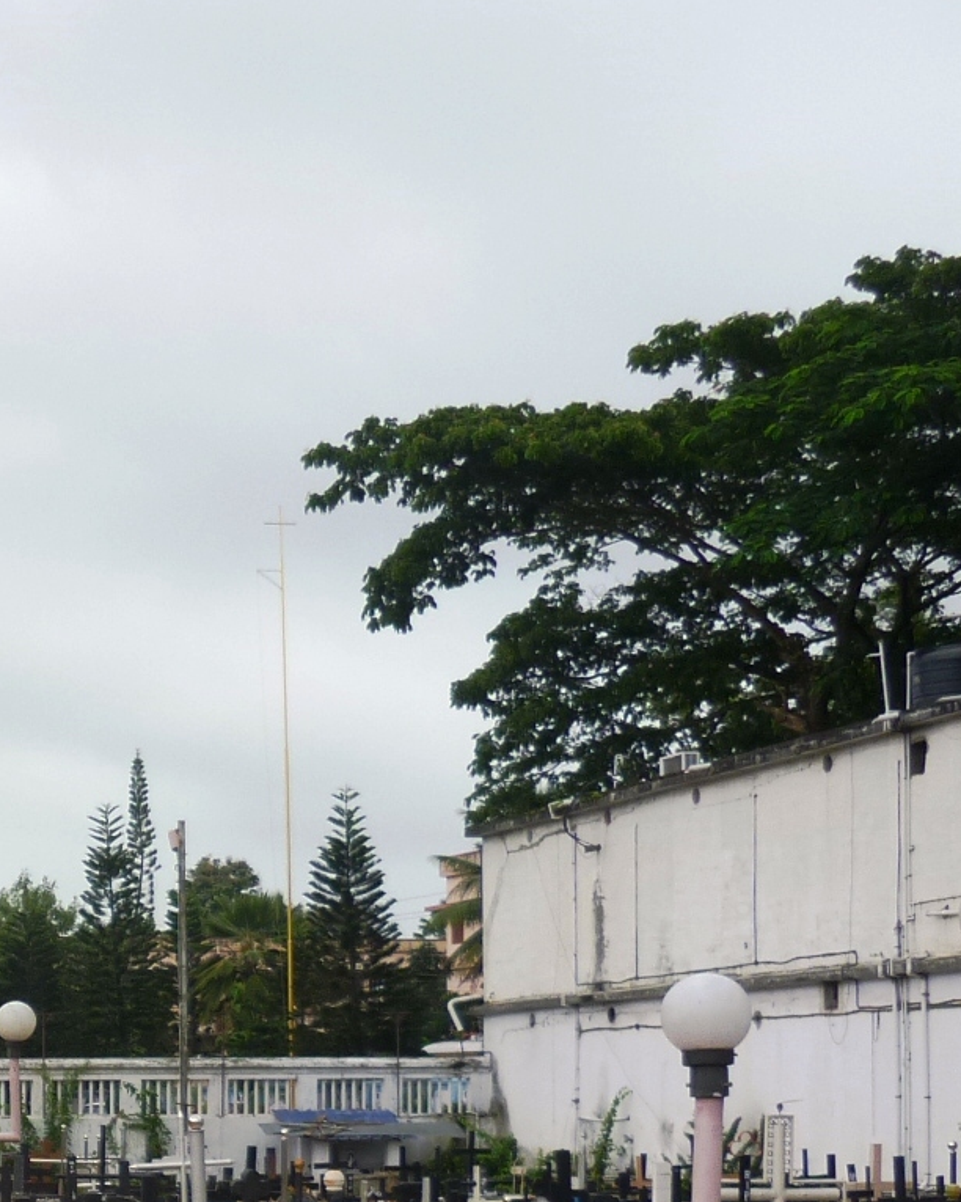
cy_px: 1117
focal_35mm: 81
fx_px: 2880
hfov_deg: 17.5
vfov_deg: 22.9
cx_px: -366
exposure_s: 1/60
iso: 80
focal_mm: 5.5
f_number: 2.8
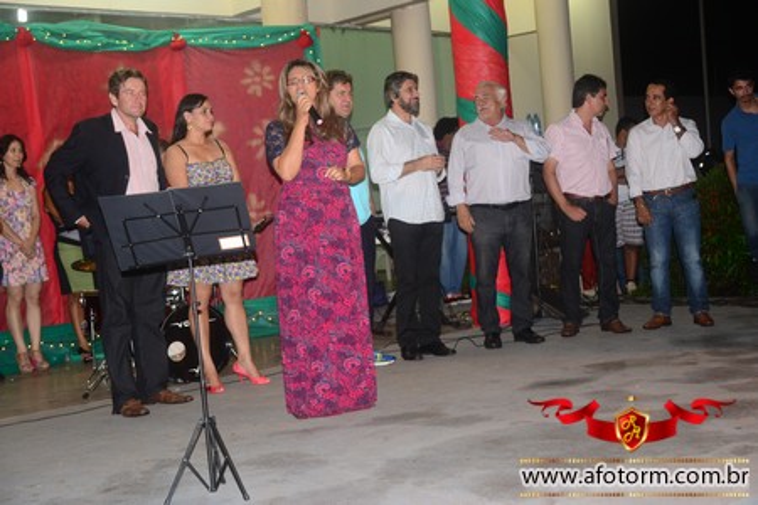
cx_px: 379
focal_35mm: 52
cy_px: 252
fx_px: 1105
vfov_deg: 25.8
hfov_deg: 37.9
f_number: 4.2
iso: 800
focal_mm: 35
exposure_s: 1/80
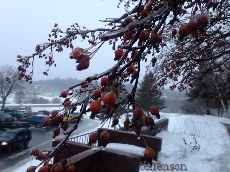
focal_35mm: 33
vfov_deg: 42.9
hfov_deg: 55.4
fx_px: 219
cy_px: 86
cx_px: 115
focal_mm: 4.12
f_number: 2.4
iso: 80
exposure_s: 1/120
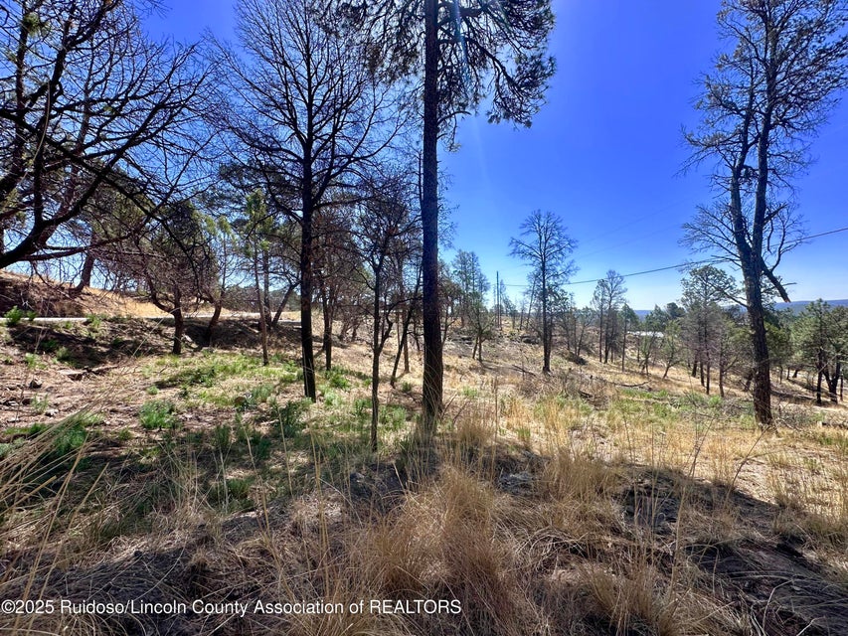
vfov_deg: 85.7
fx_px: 343
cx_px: 424
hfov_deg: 102.1
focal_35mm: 14
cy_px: 318
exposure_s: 1/1233
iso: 40
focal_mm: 2.22
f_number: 2.2
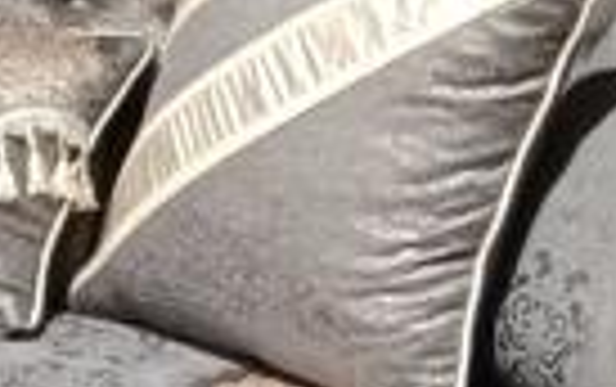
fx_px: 2706
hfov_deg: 11.4
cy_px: 256
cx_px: -724
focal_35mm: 161
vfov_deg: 8.2
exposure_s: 1/33.3
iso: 892
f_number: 1.8
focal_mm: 3.96
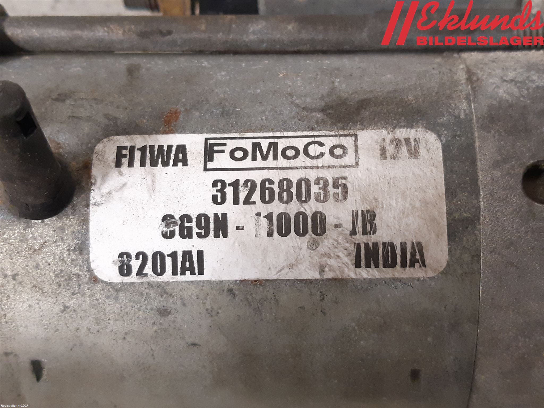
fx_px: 409
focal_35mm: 26
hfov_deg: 67.3
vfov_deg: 53.1
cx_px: 272
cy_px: 204
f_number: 1.7
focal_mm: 3.93
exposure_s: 1/33
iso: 250
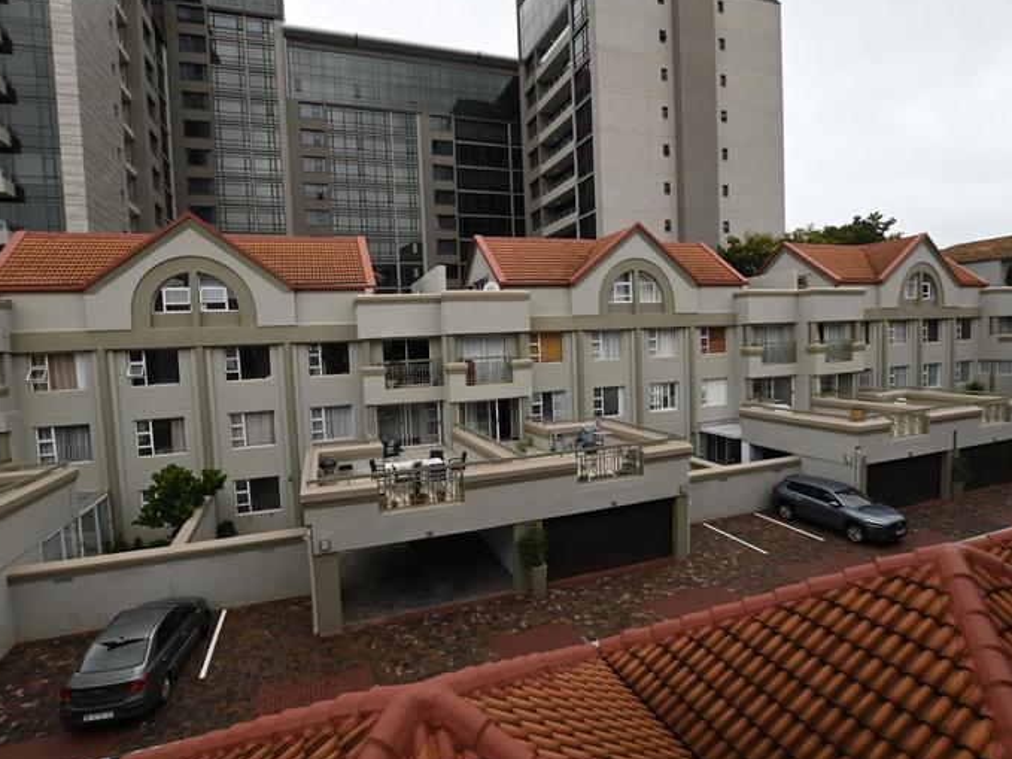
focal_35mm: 17
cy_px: 378
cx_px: 501
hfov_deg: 91.0
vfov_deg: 74.7
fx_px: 497
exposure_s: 1/160
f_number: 6.3
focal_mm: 10
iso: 100
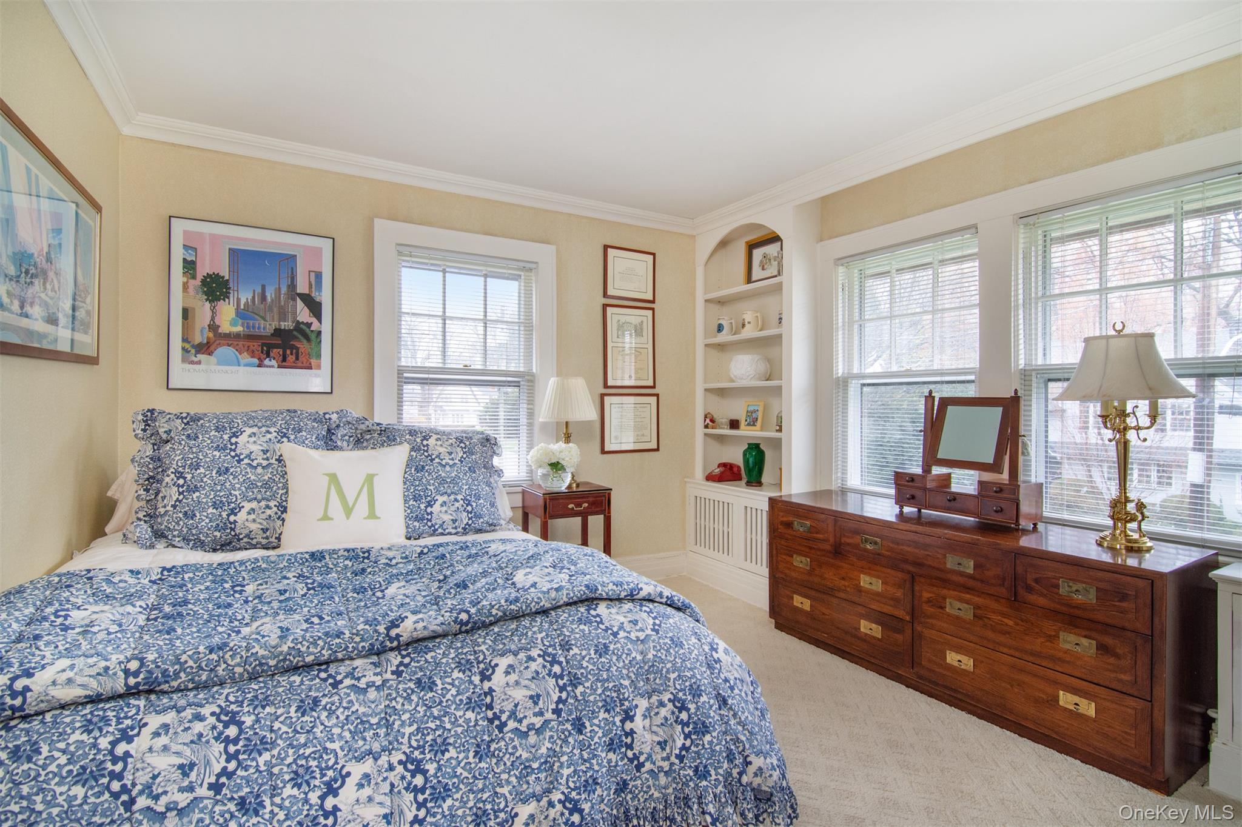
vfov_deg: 72.0
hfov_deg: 95.0
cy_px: 414
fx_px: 569
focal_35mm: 16
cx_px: 621
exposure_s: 1/30
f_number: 8
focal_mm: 11
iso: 640
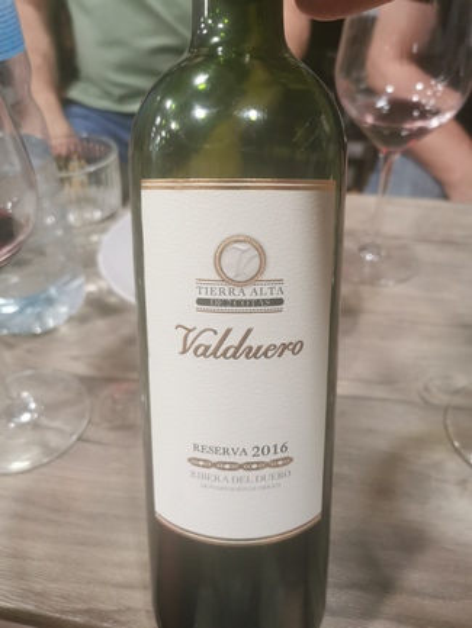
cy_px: 314
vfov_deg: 65.3
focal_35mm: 27
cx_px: 236
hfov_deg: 51.4
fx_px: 491
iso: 320
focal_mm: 5.58
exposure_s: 1/50
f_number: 1.8
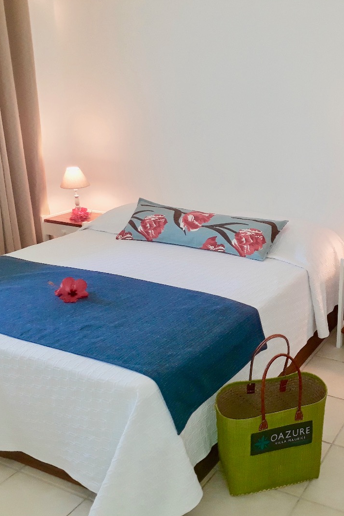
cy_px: 256
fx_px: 545
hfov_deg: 34.2
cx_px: 262
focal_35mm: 38
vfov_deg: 50.7
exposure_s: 1/33
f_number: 1.9
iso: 64
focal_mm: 3.6
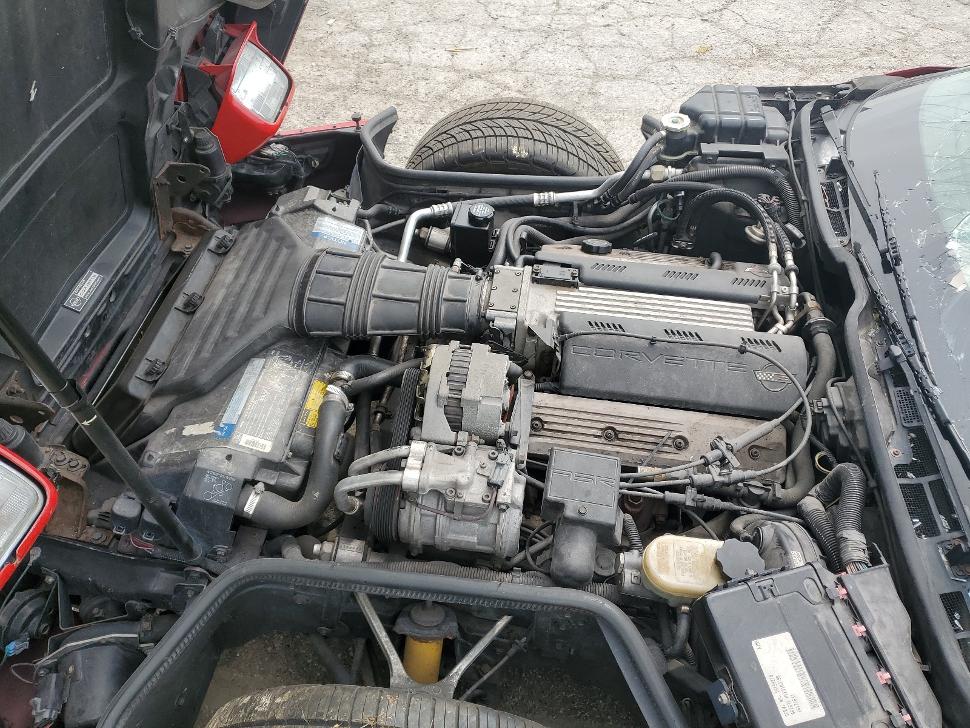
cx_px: 485
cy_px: 364
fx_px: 729
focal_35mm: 26
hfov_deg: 67.3
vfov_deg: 53.1
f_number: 1.5
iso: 50
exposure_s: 1/1111
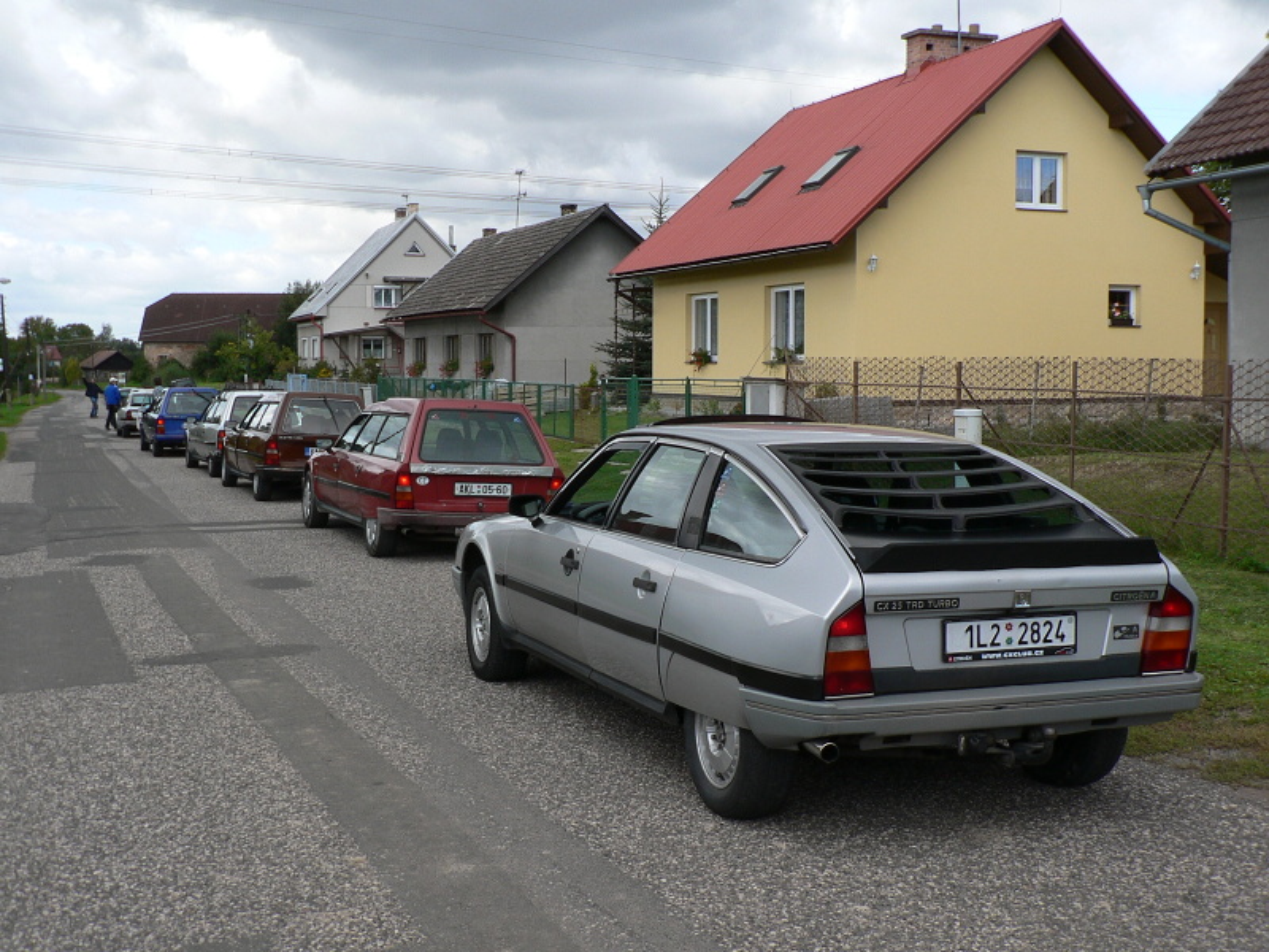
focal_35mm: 42
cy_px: 476
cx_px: 634
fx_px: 1540
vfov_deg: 34.3
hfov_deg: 44.8
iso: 80
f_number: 3.2
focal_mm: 6.9
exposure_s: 1/400
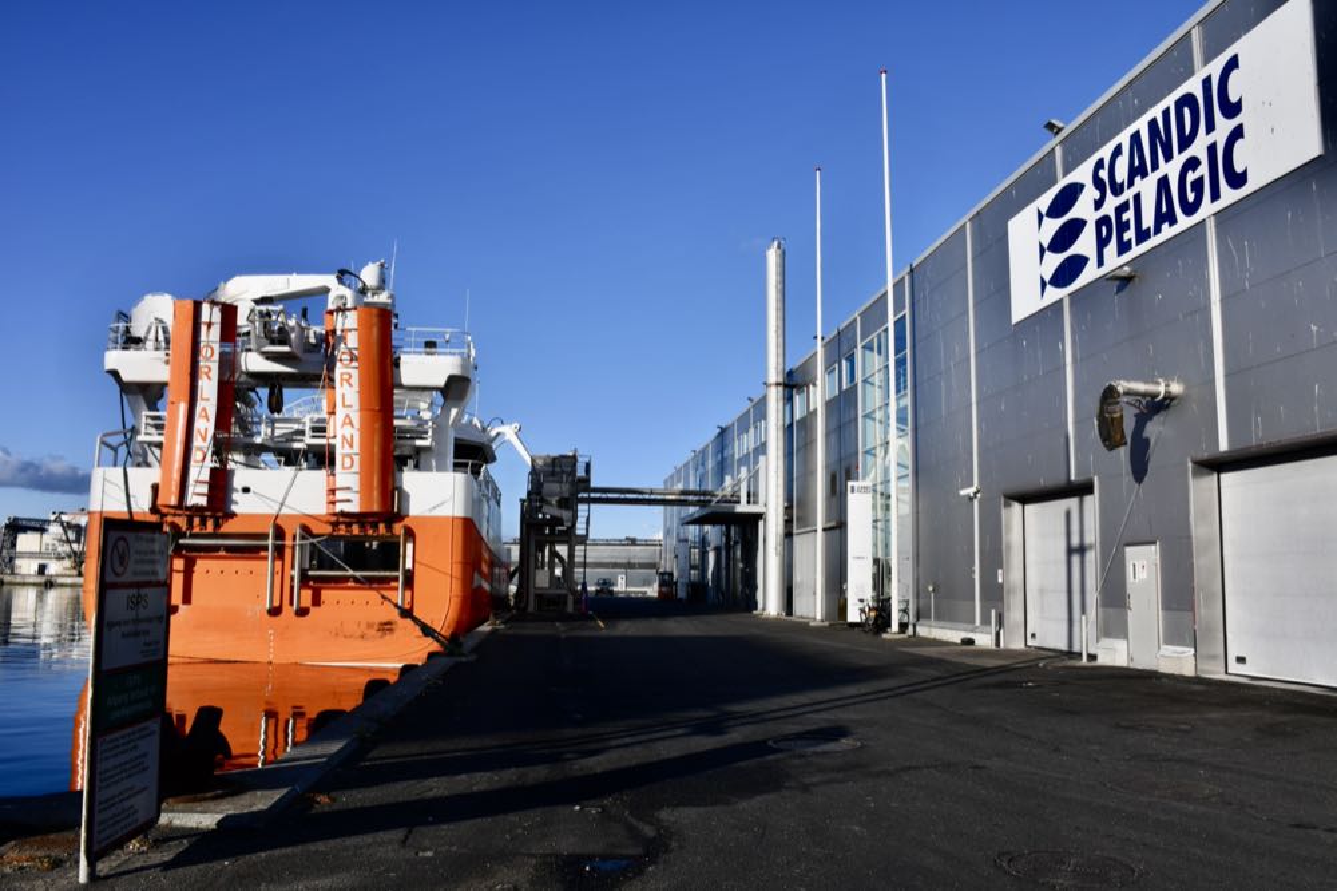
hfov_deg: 67.4
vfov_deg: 47.9
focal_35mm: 27
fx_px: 1002
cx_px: 668
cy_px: 446
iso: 100
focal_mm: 18
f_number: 9
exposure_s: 1/320
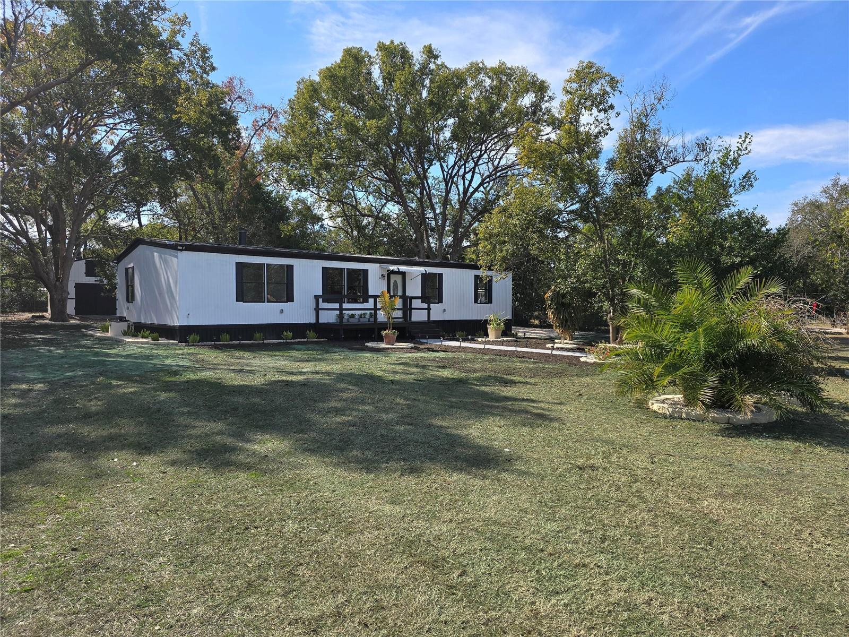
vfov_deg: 58.9
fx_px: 564
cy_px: 318
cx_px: 424
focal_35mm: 23
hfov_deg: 73.9
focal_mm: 6.3
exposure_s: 1/624
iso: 12
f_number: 1.7
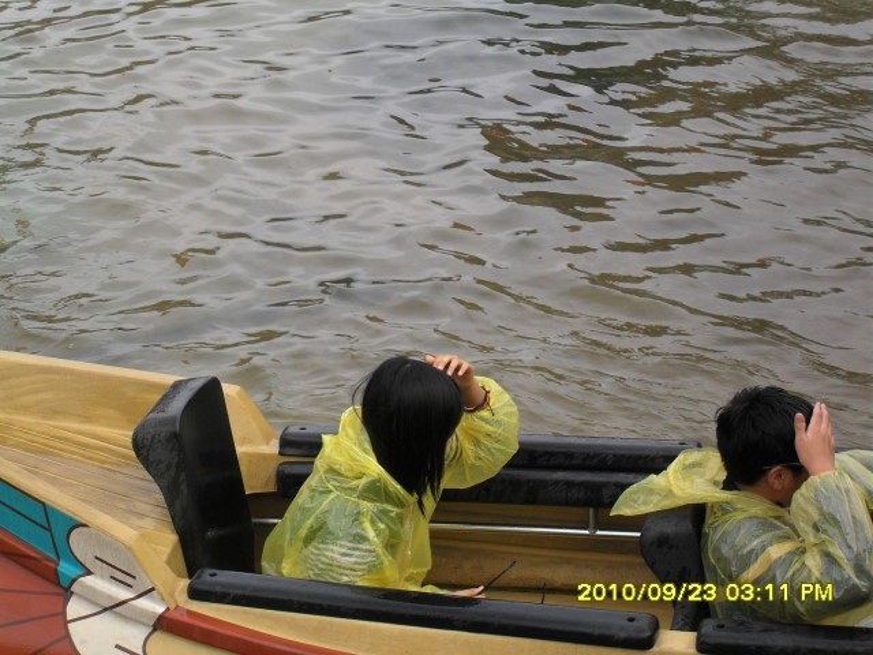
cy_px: 328
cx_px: 436
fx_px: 2648
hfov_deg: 18.7
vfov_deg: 14.1
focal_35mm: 105
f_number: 5.2
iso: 100
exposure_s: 1/250
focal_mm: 18.6
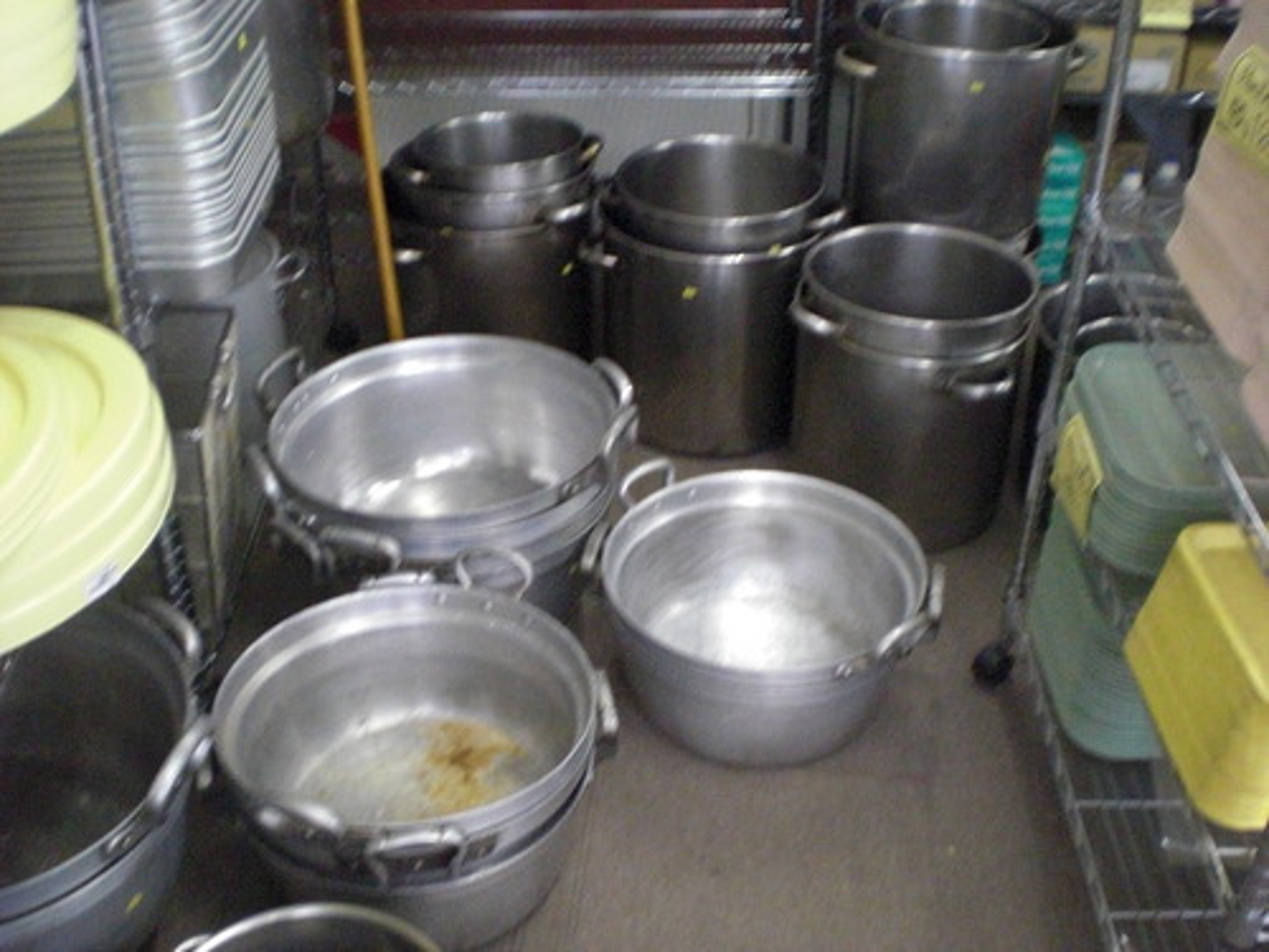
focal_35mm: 38
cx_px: 634
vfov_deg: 37.7
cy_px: 476
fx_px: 1393
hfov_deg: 49.0
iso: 800
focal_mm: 6.3
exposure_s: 1/30
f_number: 3.1
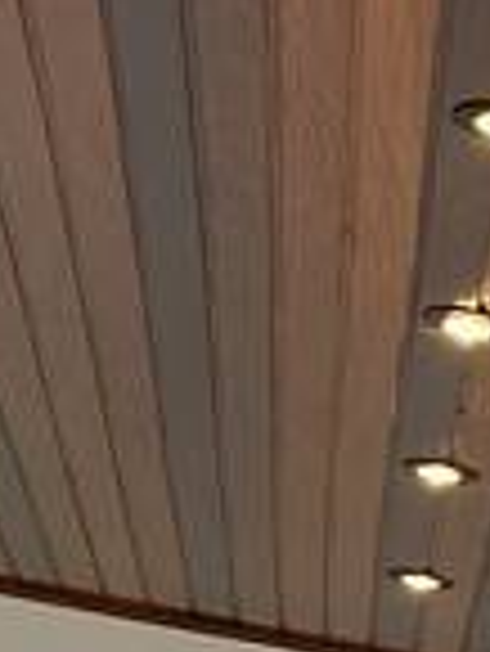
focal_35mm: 194
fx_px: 3656
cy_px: 1799
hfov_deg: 7.3
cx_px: -602
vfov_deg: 8.8
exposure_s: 1/121
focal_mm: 4.25
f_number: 1.8
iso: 40
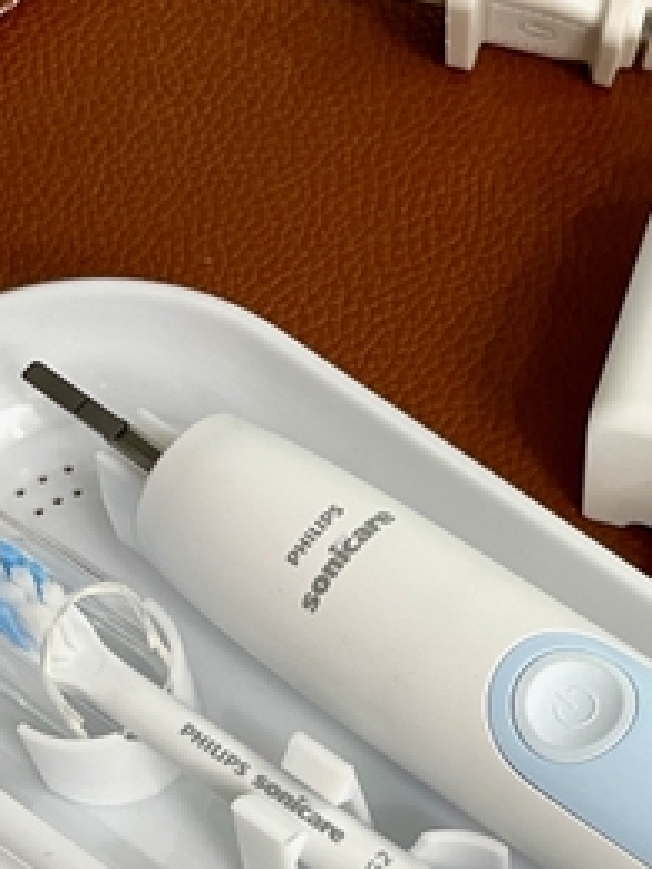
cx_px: 702
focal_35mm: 60
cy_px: 772
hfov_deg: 23.1
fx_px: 1507
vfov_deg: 30.8
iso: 64
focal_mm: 4.2
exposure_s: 1/50
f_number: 1.6
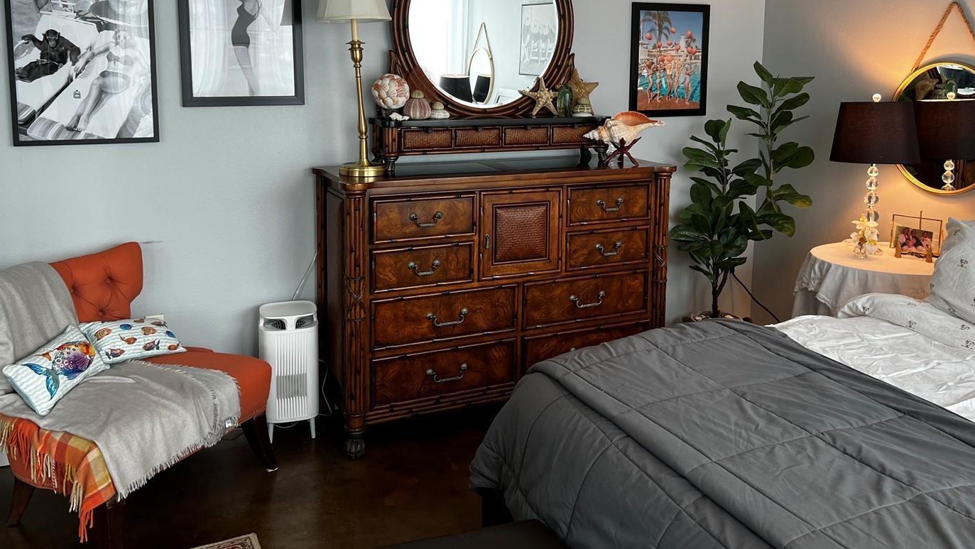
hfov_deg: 59.5
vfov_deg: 35.2
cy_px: 164
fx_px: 853
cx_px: 496
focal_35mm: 33
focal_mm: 5.7
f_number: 1.5
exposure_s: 1/60
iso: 80
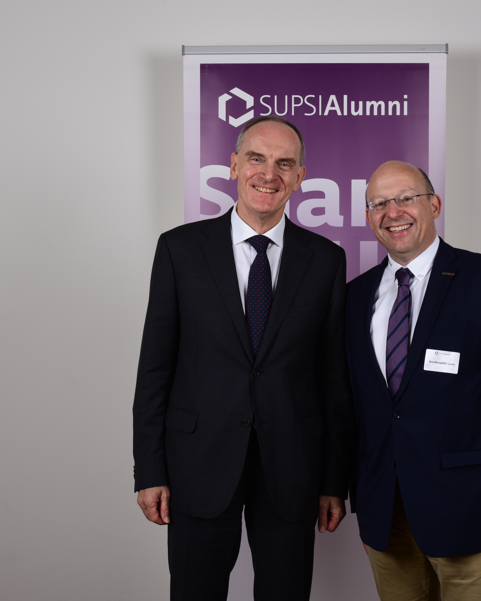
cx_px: 291
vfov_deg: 34.7
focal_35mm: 54
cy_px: 301
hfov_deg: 28.0
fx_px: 961
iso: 250
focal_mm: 38
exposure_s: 1/160
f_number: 13
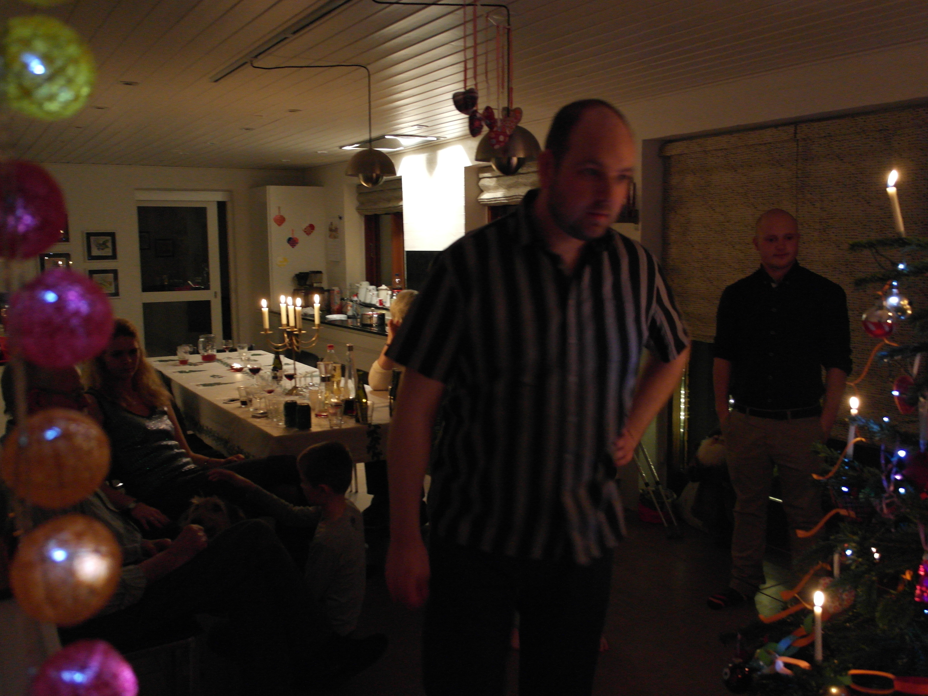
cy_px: 344
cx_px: 494
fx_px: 885
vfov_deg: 42.9
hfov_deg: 55.3
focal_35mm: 33
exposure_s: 1/20
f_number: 3.5
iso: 1600
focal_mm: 20
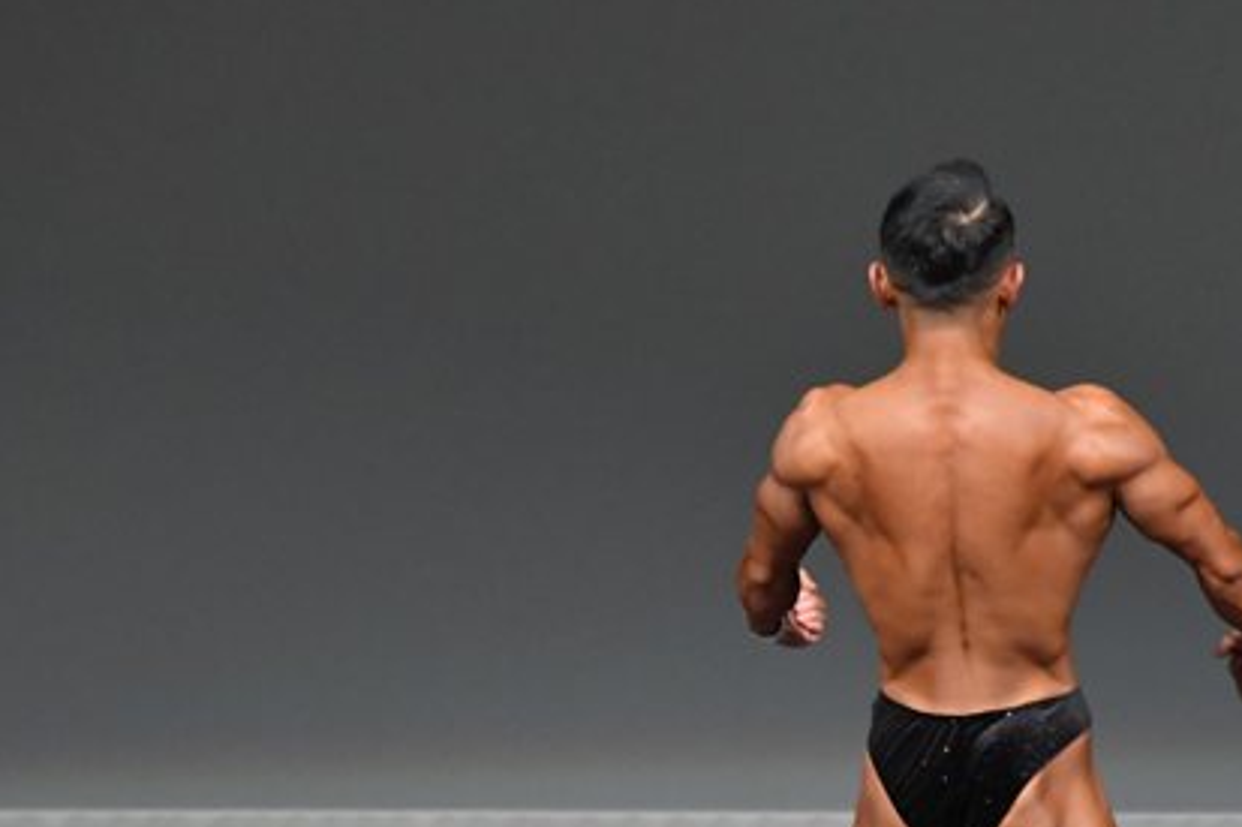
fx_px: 22346
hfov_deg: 3.2
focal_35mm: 648
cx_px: 994
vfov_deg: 2.1
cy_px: 710
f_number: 5.6
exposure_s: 1/400
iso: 4000
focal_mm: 230
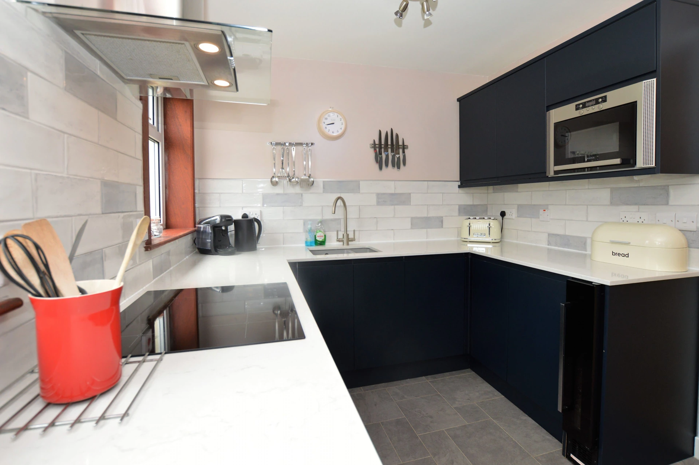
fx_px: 291
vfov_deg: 77.2
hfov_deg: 100.4
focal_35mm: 15
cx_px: 350
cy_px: 232
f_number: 5
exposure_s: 1/100
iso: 400
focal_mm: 10
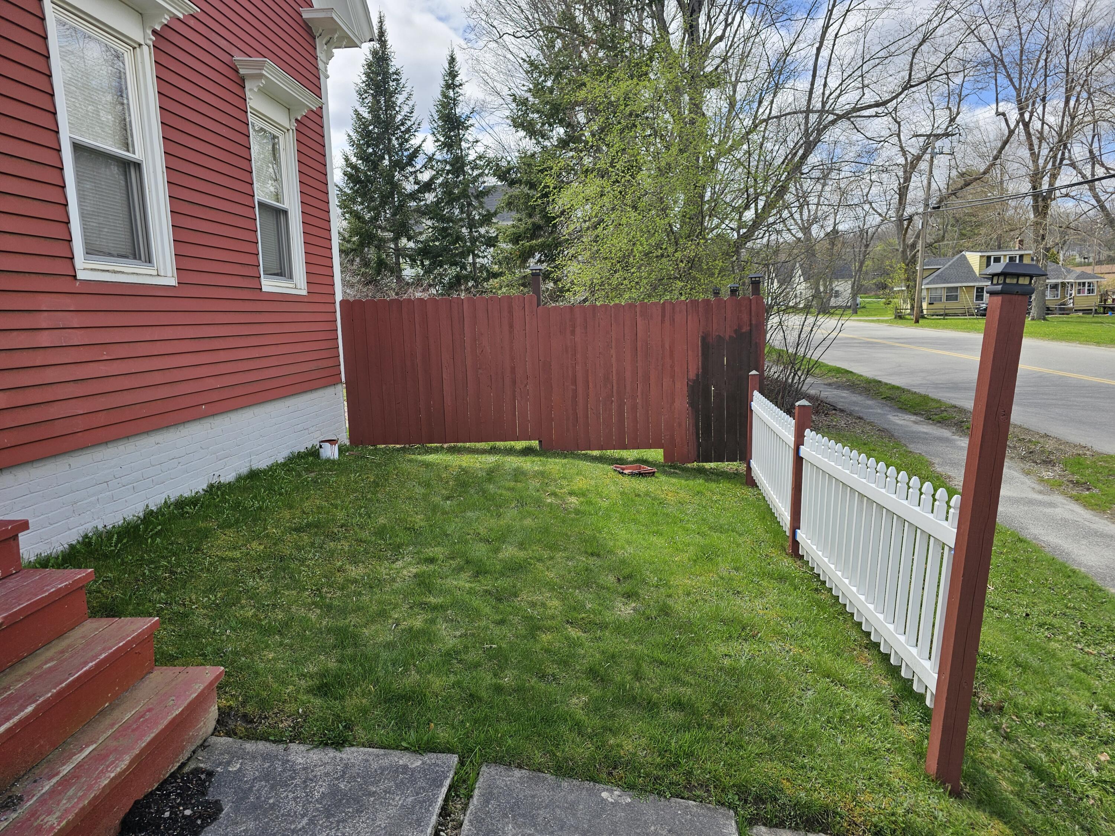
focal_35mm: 23
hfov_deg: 73.9
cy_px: 418
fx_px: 741
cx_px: 558
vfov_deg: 58.9
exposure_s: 1/481
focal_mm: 6.3
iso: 10
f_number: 1.7
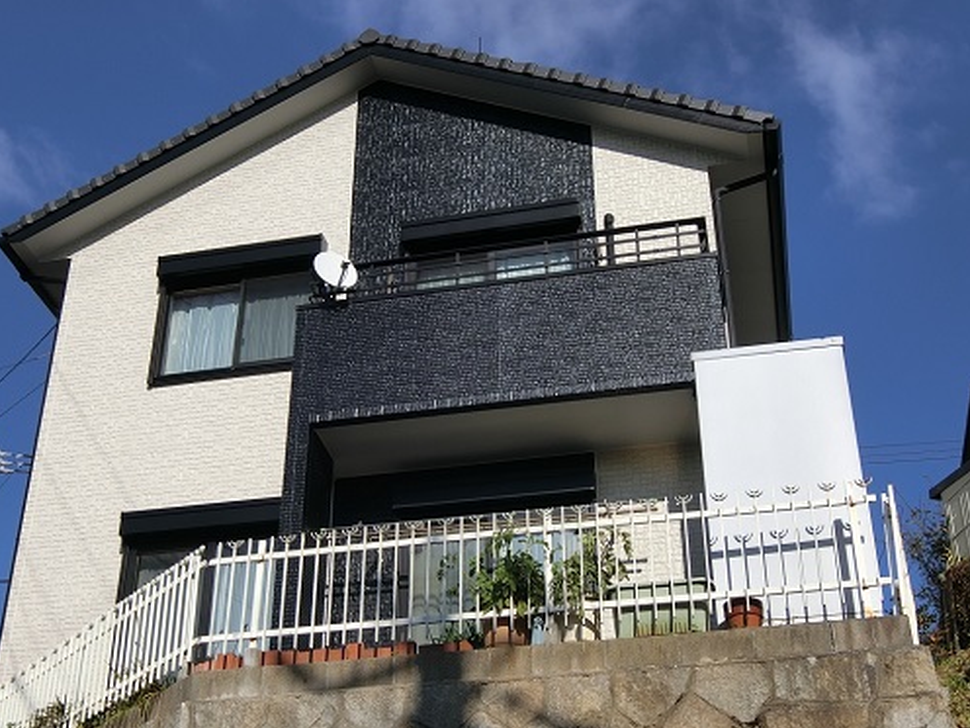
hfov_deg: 36.7
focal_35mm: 52
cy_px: 421
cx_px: 411
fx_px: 1457
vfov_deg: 28.0
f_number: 9.9
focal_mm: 9.1
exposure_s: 1/250
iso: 80
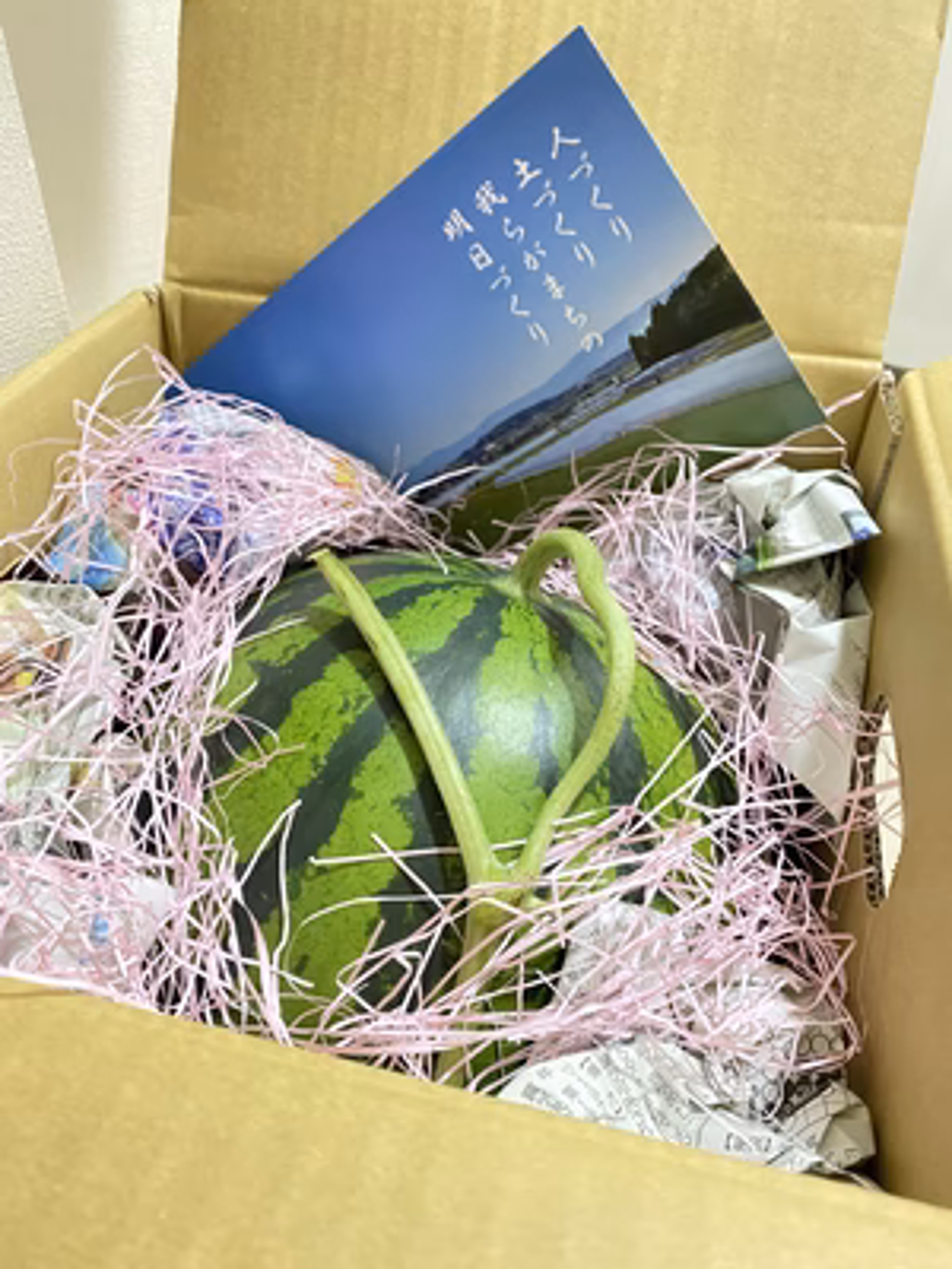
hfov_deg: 53.1
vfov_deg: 67.3
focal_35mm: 26
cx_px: 476
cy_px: 634
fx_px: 953
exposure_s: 1/26
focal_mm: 4.25
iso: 800
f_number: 1.8
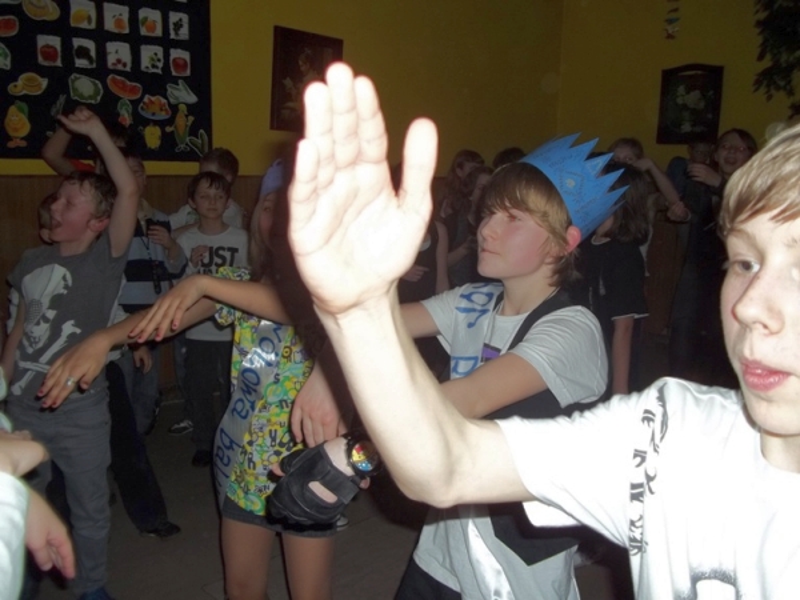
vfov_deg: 44.2
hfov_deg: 56.8
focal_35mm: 32
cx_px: 400
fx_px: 740
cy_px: 300
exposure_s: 1/30
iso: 64
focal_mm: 5.7
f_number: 2.9
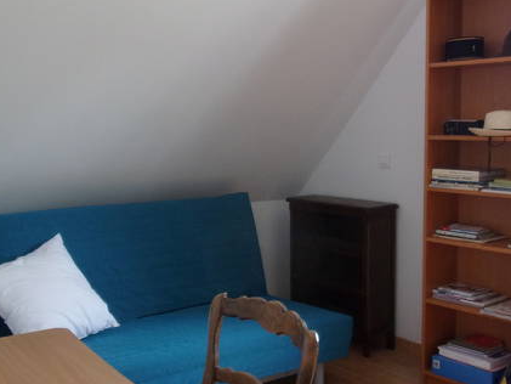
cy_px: 210
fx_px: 664
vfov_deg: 32.2
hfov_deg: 42.1
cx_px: 255
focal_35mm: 45
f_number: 3.3
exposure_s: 1/34
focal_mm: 4.3
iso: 200
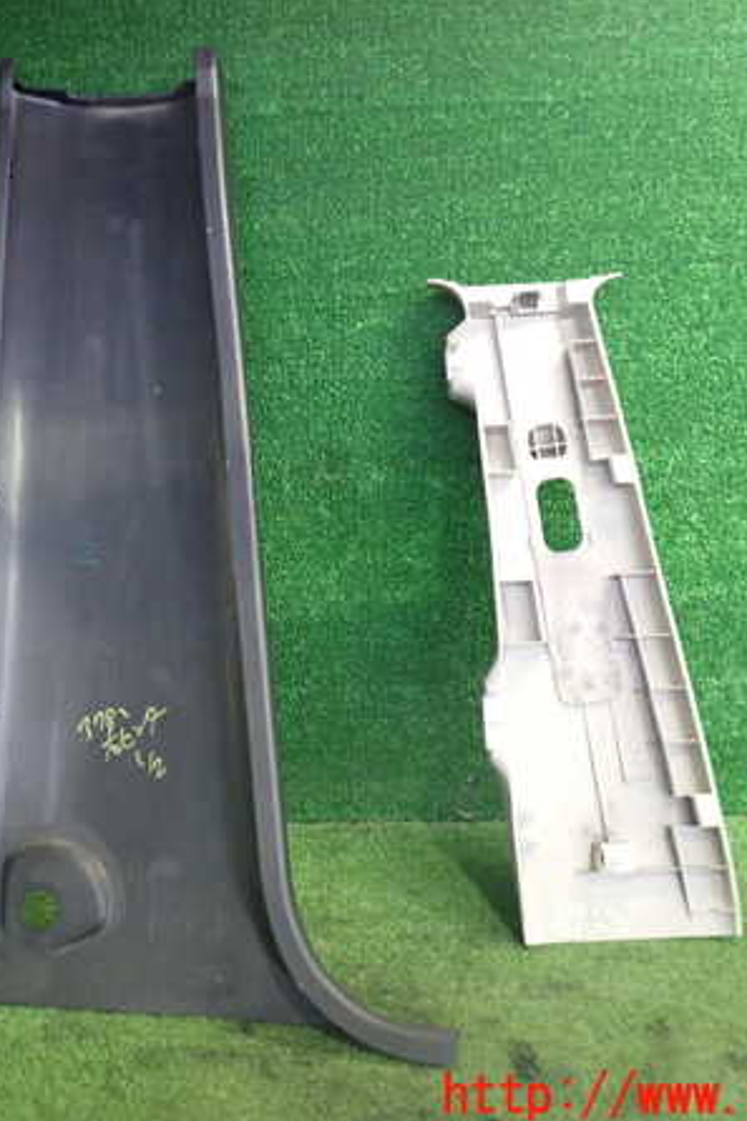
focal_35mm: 42
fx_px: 1308
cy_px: 563
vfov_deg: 46.4
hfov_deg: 31.6
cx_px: 257
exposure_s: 1/60
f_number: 2.3
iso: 800
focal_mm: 5.4
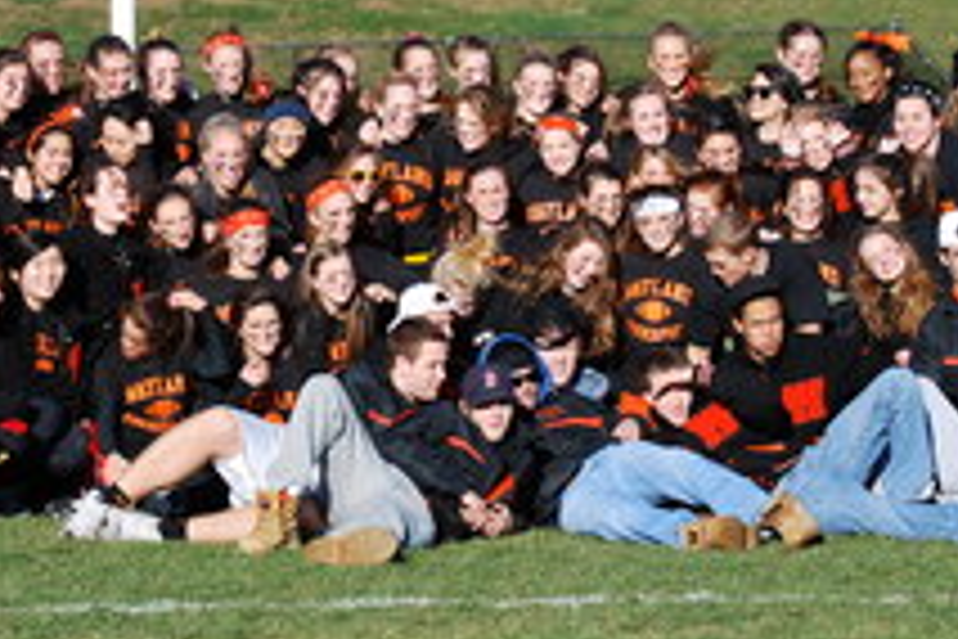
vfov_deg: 7.8
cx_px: 423
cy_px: 166
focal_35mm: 175
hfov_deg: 11.7
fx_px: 4657
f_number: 5.6
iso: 110
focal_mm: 62
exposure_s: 1/500
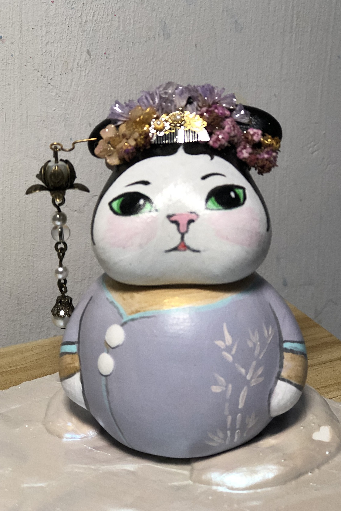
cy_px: 256
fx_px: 852
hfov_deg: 22.6
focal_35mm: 60
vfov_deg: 33.4
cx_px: 176
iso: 64
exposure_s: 1/33
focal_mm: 6.6
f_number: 2.8
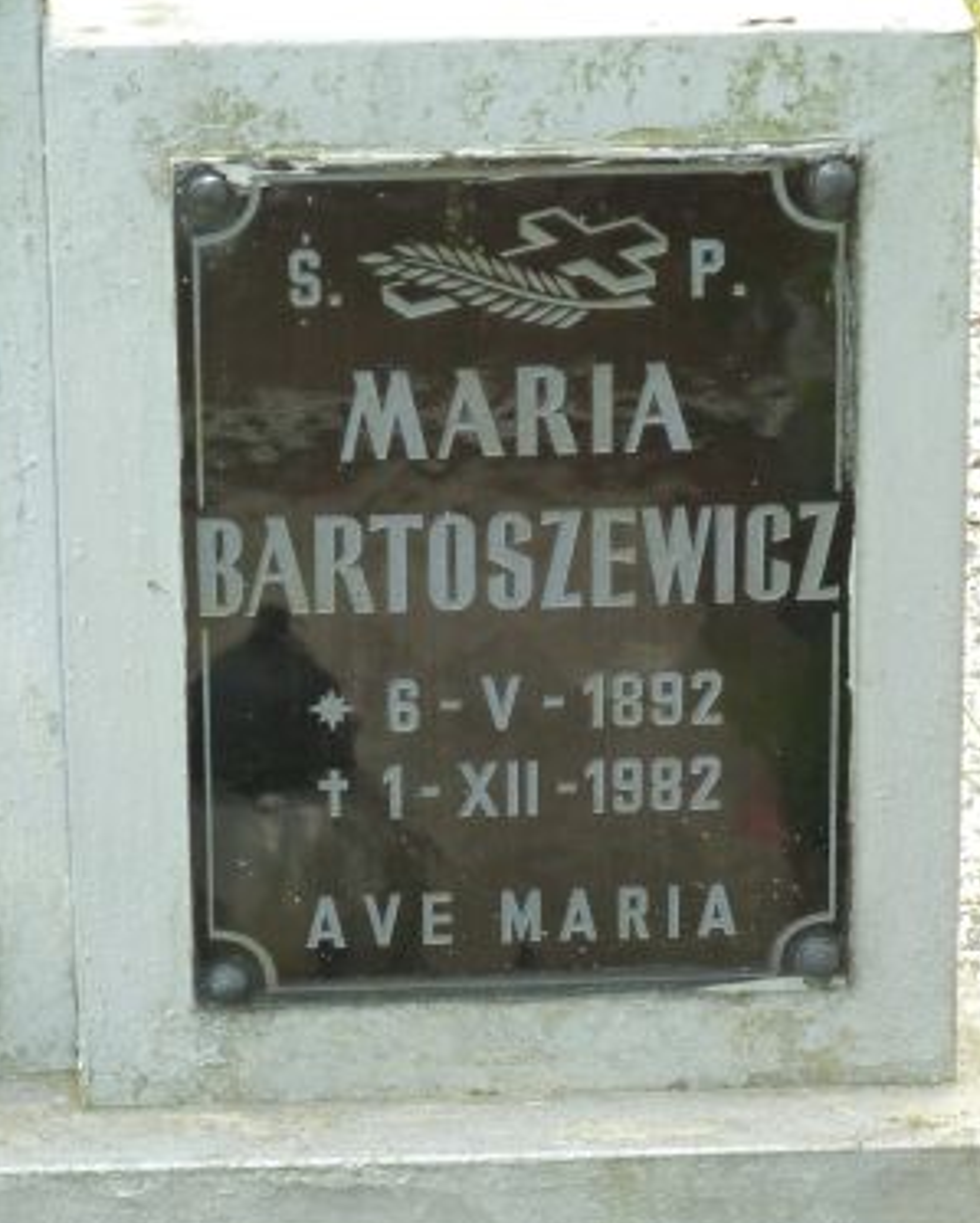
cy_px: 643
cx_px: 501
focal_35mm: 172
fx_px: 6228
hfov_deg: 9.0
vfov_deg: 11.2
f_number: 4.5
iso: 125
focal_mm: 22.5
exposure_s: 1/40
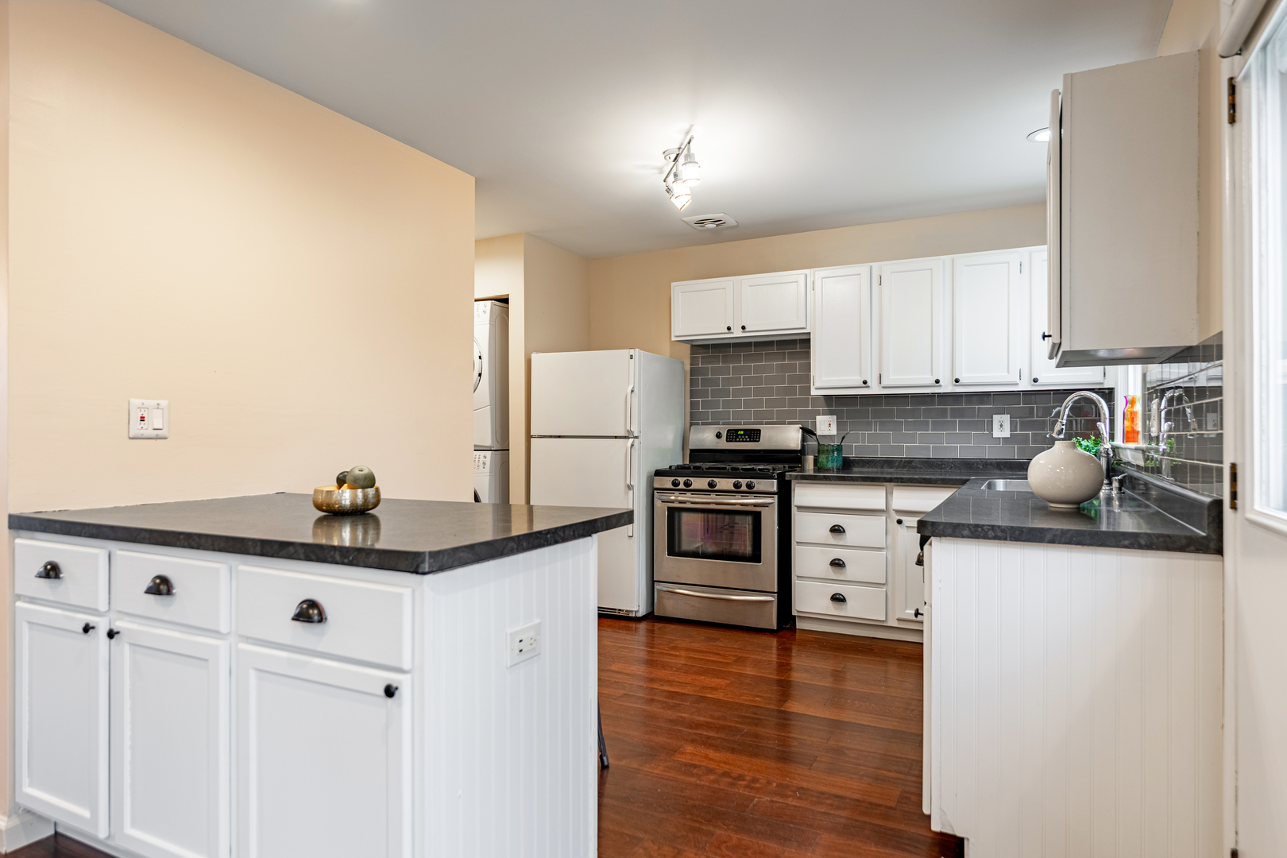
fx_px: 733
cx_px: 644
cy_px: 429
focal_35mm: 20
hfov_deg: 82.6
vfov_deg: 60.7
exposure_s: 1/125
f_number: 5.6
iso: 100
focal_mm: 20.5
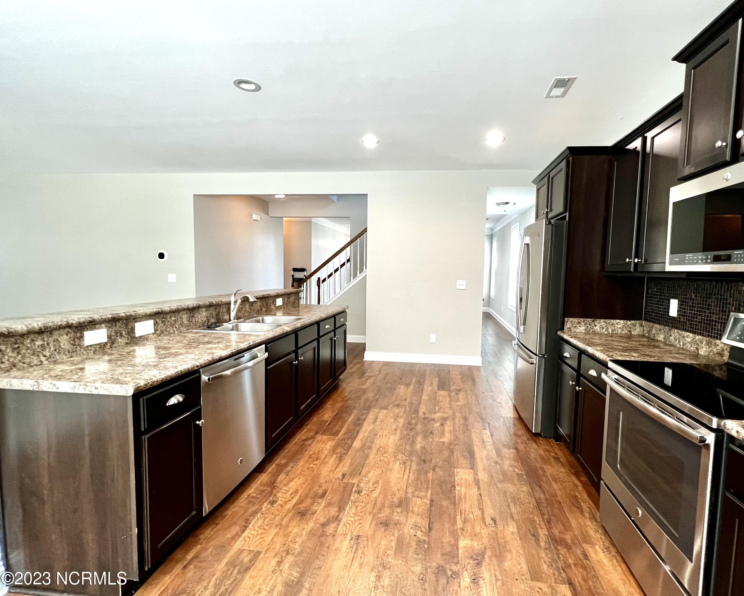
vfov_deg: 88.0
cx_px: 410
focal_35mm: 14
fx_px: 308
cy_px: 298
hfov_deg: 100.4
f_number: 1.8
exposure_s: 1/120
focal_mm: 1.57
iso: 250
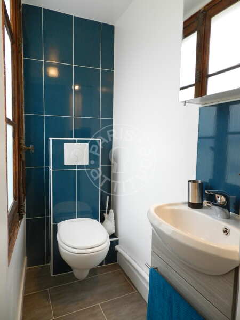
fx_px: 213
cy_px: 160
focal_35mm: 23
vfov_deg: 73.9
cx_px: 120
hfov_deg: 58.9
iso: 400
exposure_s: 1/60
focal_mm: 4
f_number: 3.4
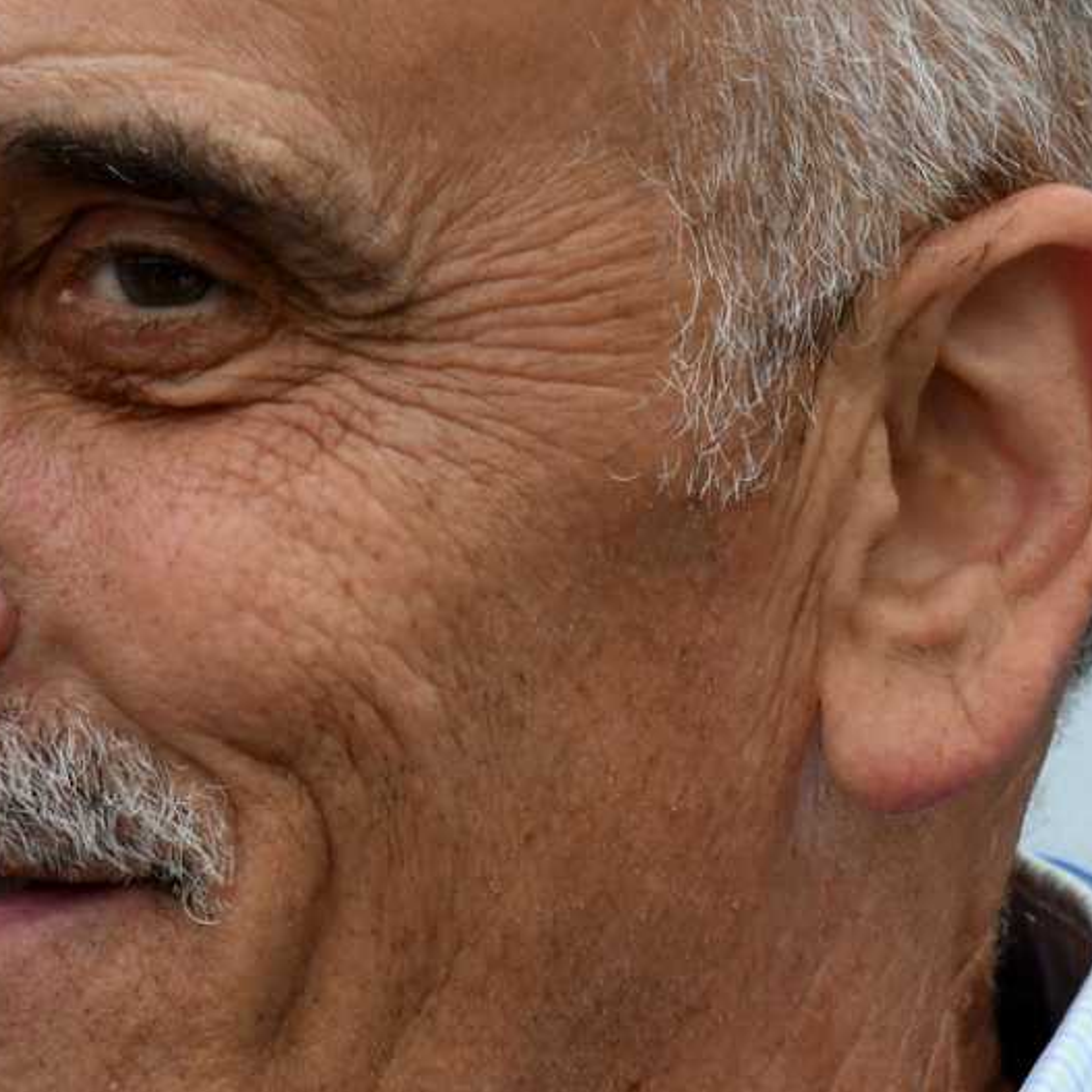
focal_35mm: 916
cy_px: 434
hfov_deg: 1.9
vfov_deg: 1.9
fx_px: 32680
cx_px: 73
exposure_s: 1/2500
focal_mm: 185
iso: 1250
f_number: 5.6
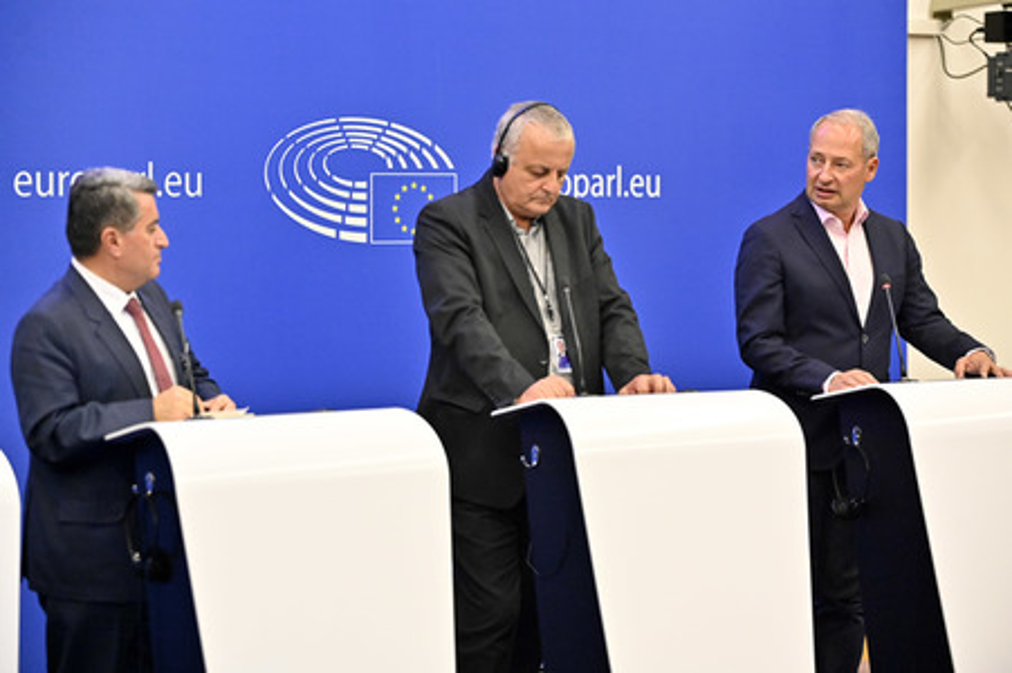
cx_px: 506
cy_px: 336
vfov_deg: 13.9
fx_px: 2753
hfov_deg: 20.8
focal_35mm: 98
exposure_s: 1/800
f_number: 2.8
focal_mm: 98
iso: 6400
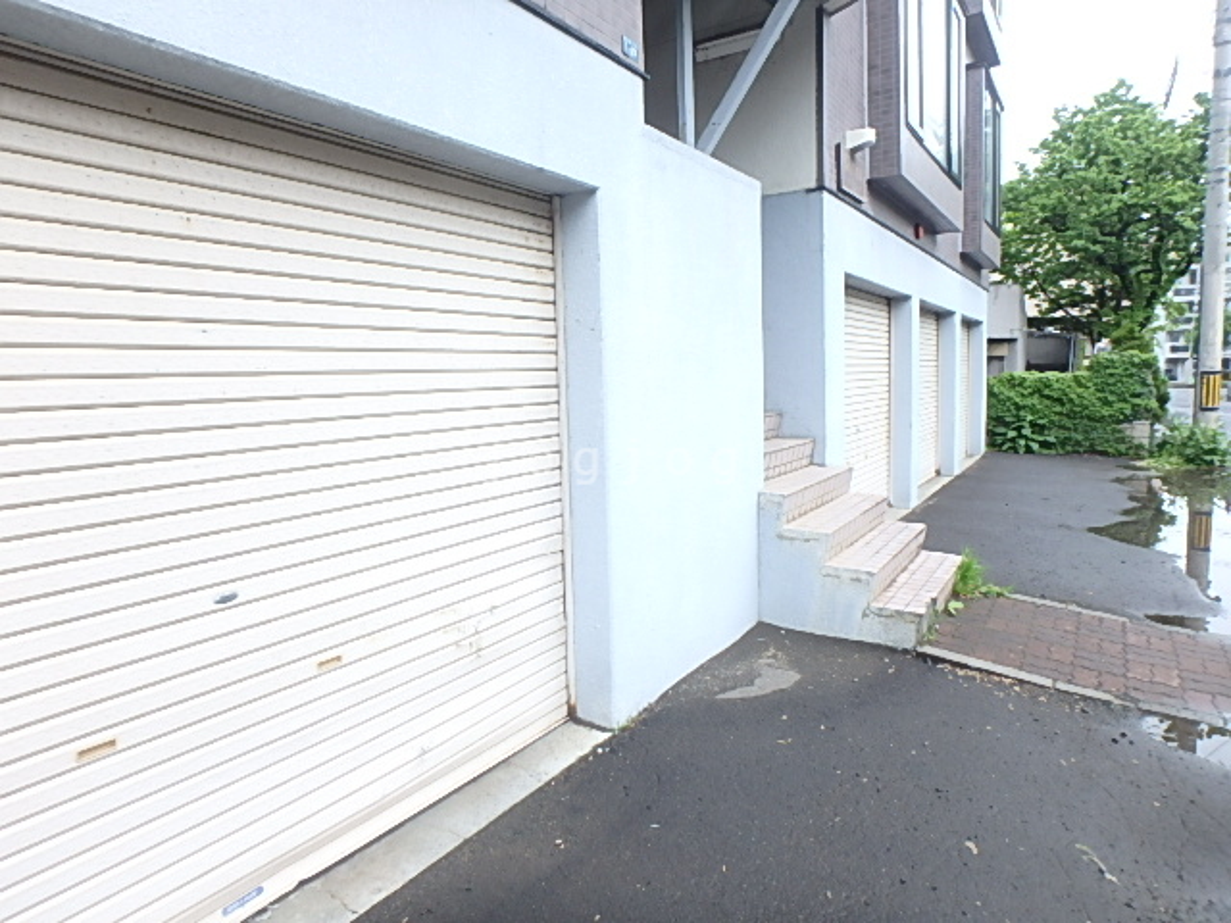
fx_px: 747
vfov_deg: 63.4
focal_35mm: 21
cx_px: 616
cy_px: 462
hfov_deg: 79.0
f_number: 3.5
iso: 160
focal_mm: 3.7
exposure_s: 1/60
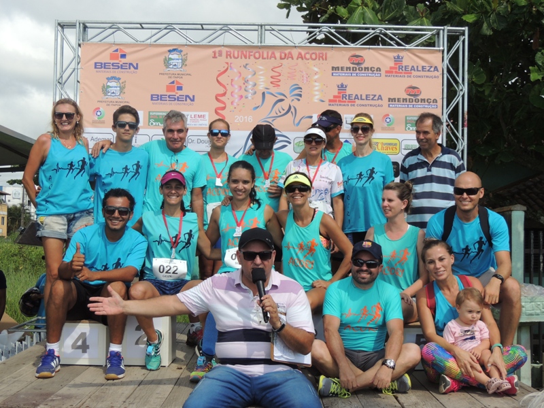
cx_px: 272
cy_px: 204
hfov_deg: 40.4
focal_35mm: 47
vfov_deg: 30.9
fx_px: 739
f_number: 3.5
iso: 100
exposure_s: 1/1000
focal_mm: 8.3
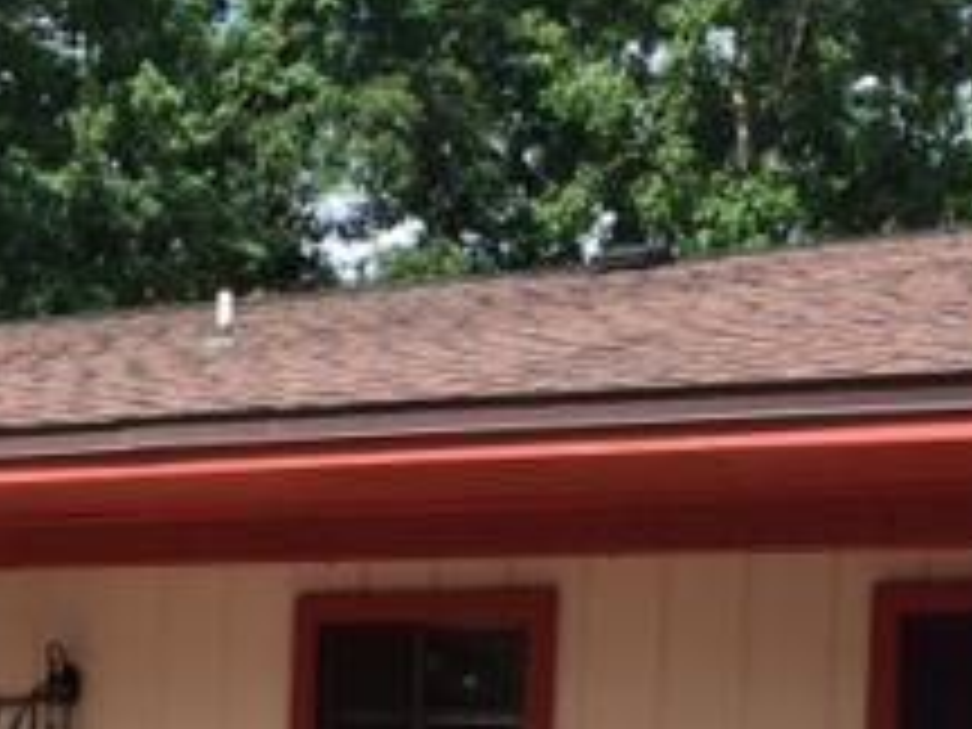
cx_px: 464
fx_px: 2415
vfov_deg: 16.8
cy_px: 742
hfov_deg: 22.8
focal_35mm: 86
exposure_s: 1/1140
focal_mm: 4.15
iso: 32
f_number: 2.2
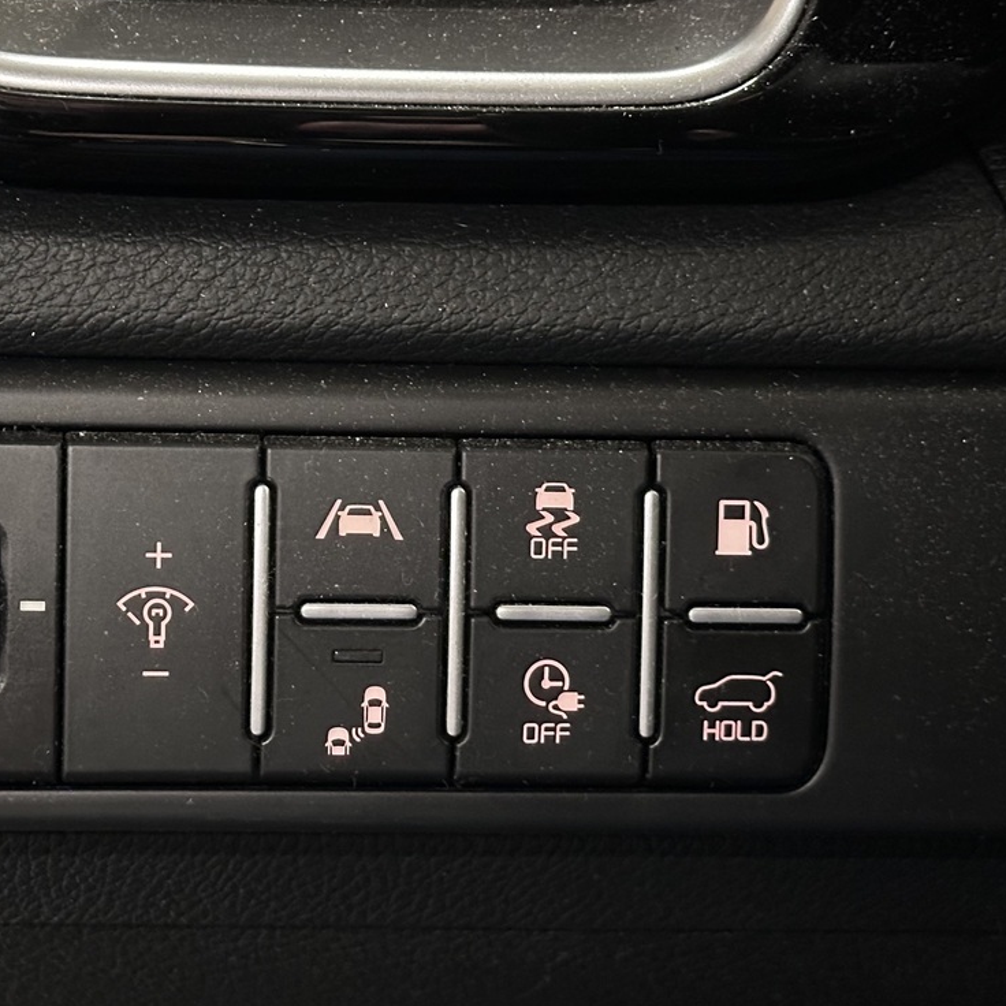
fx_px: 2729
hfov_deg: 20.8
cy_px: 489
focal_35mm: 83
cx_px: 336
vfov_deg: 20.9
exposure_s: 1/20
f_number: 1.78
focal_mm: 6.86
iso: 800
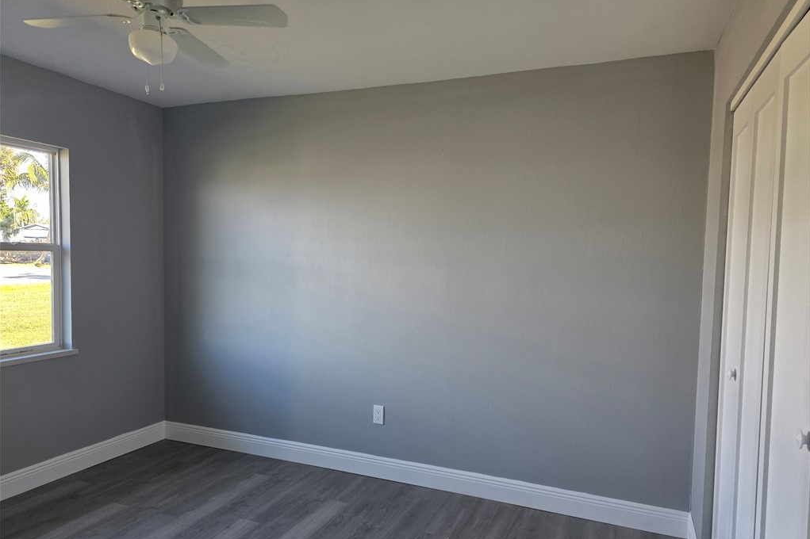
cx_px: 405
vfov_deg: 53.1
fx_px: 540
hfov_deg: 73.8
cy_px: 289
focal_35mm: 24
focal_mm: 6.3
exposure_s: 1/180
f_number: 1.7
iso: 100
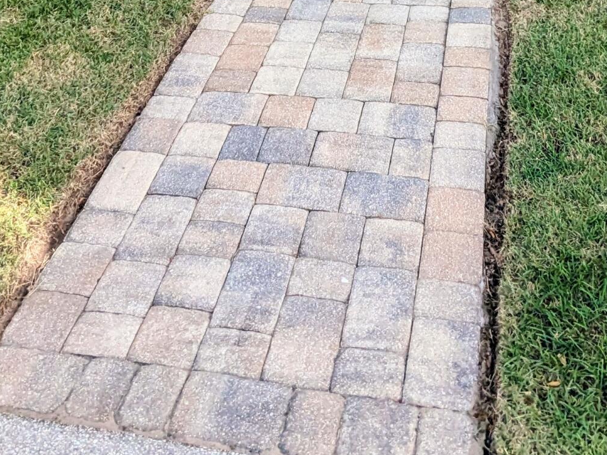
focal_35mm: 48
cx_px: 354
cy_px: -214
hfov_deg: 39.5
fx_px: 842
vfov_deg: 24.2
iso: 45
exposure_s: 1/1550
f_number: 2.2
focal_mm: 2.35
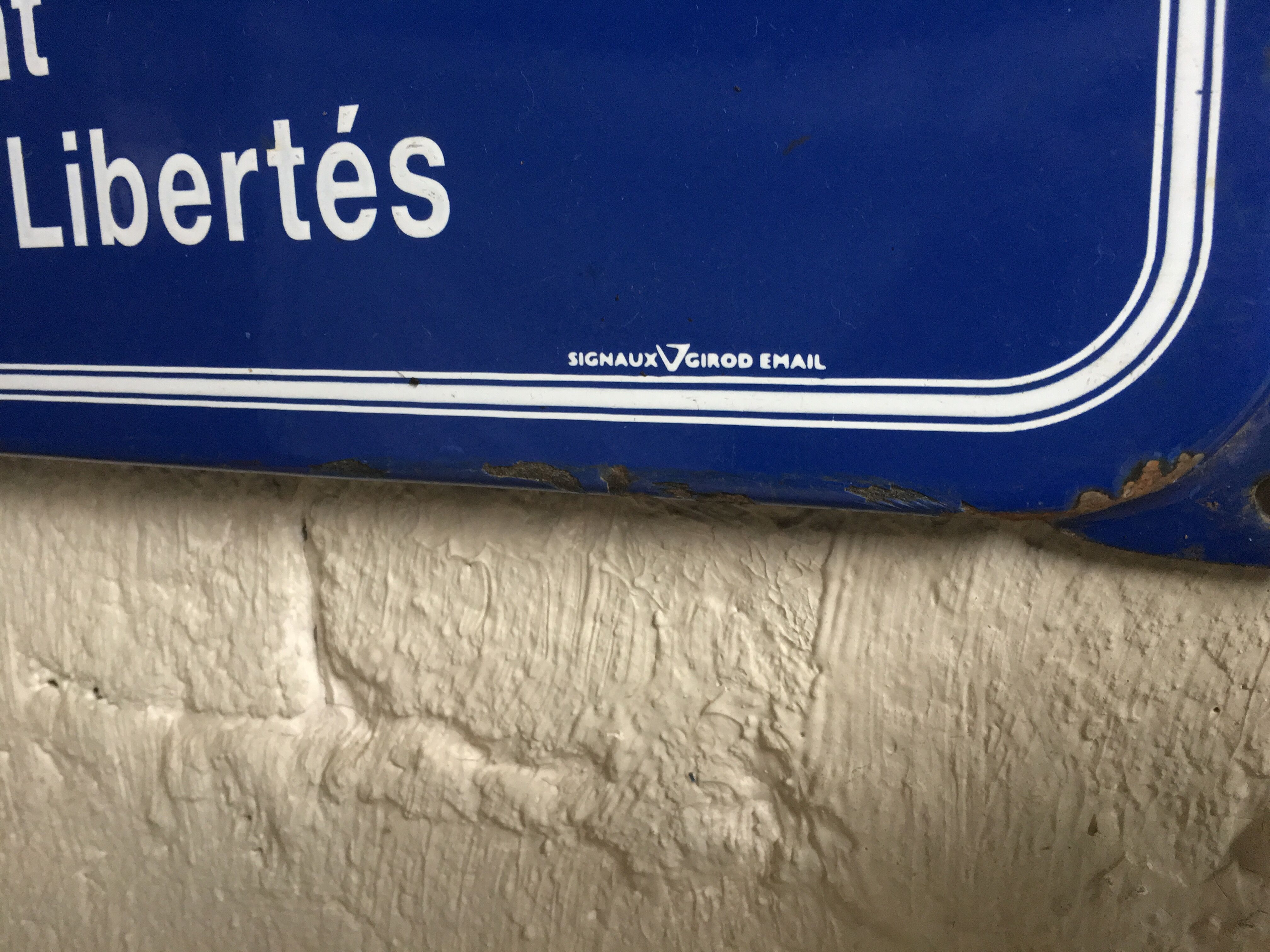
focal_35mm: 29
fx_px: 1064
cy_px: 476
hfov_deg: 61.7
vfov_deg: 48.2
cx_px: 635
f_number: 2.2
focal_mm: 4.15
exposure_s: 1/20
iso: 200
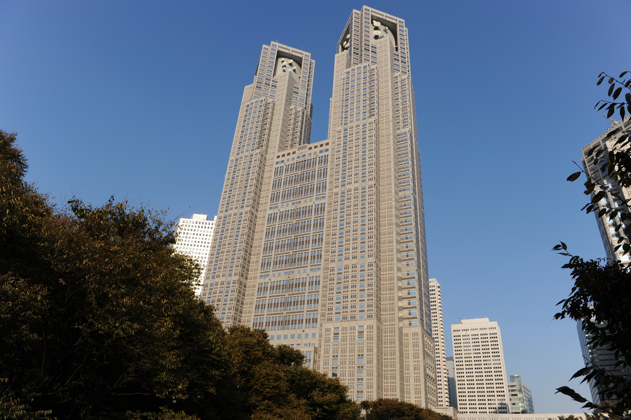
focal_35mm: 24
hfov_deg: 73.8
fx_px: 420
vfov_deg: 53.1
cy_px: 210
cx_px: 316
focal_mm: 24
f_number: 8
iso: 200
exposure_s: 1/800
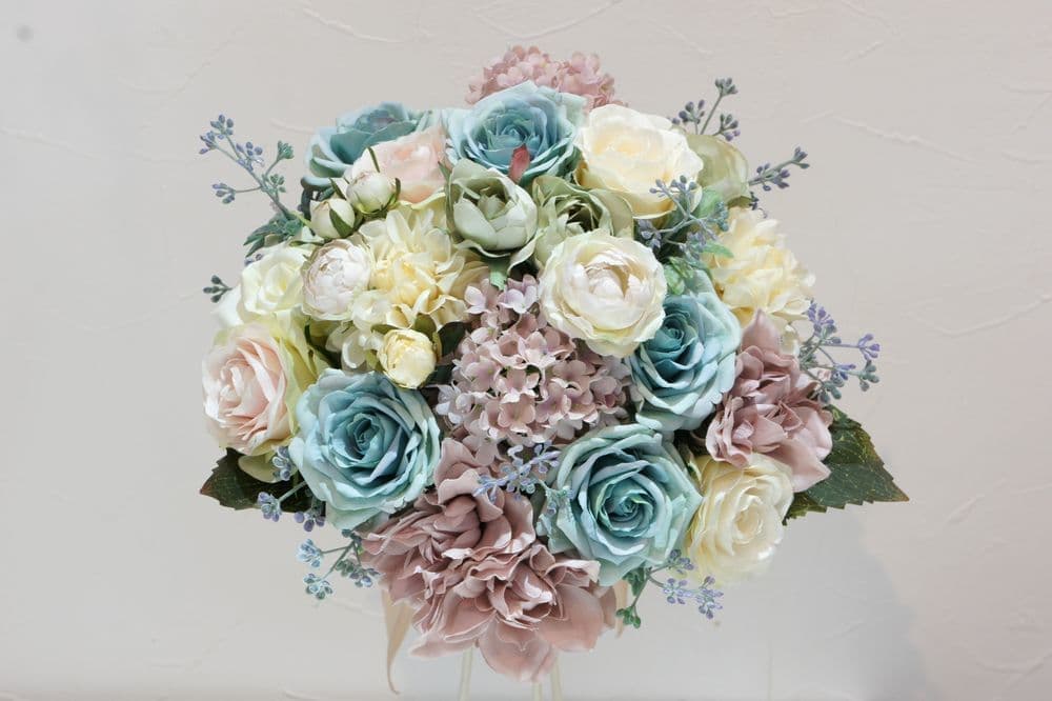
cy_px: 350
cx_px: 526
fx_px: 2366
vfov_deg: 16.8
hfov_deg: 25.1
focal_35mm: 81
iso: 200
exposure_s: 1/4
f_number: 9
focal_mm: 54
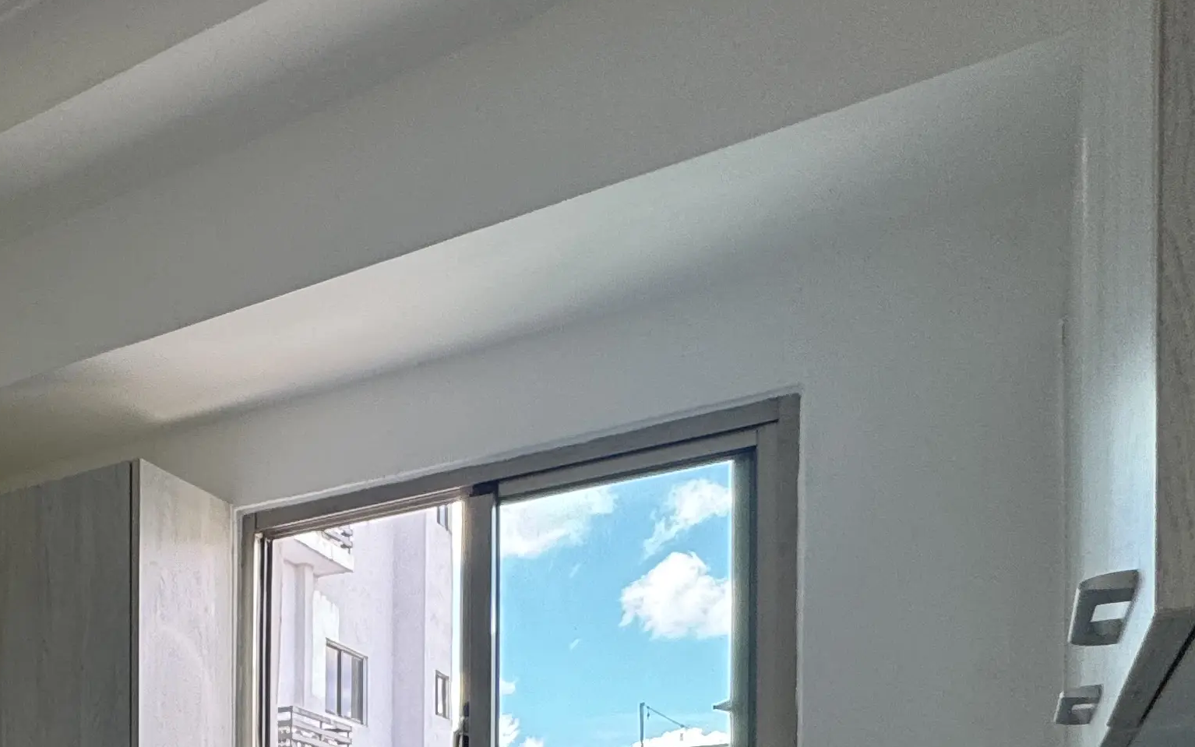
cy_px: 943
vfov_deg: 27.8
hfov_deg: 43.7
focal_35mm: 39
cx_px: 19
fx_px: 1270
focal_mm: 2.22
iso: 64
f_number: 2.2
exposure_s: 1/99
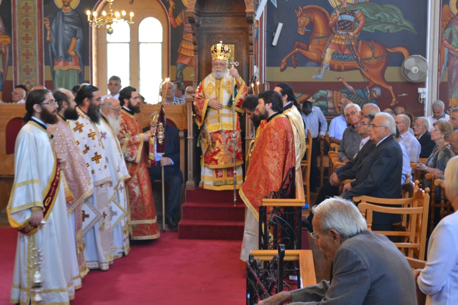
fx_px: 763
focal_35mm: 60
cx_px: 229
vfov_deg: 22.6
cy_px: 152
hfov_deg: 33.4
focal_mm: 40
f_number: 5.3
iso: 720
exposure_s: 1/15
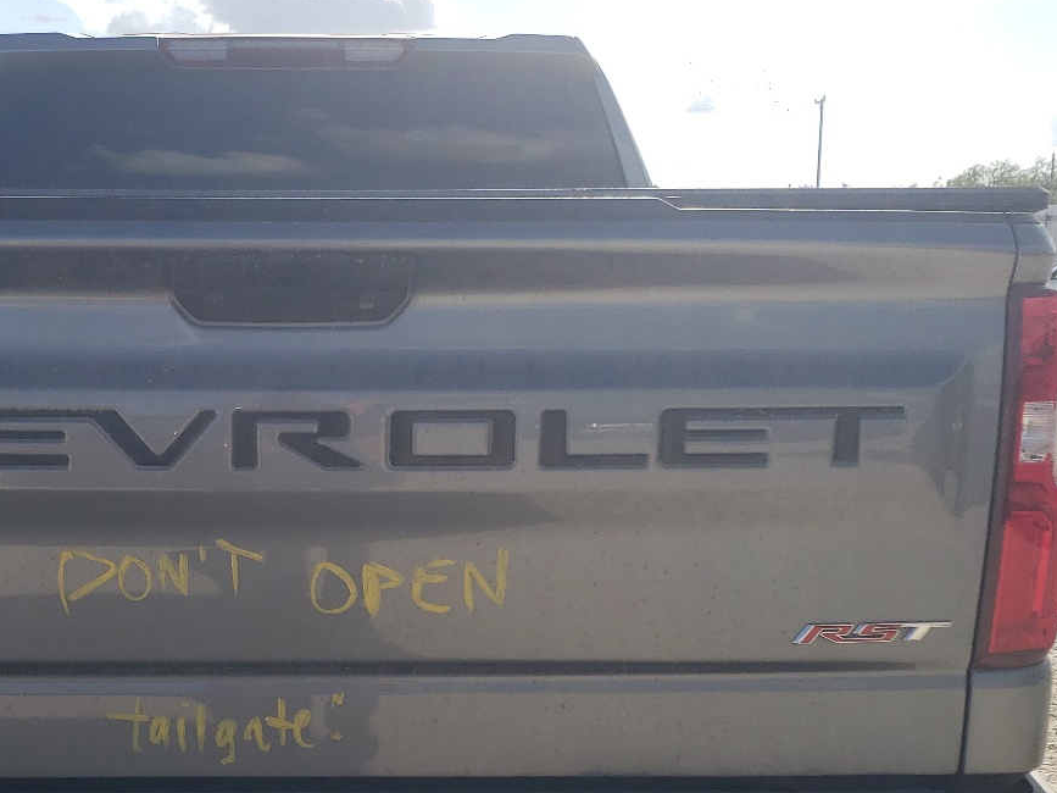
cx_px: 311
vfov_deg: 29.8
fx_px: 1465
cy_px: 599
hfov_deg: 39.0
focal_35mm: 48
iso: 50
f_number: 1.5
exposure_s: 1/3333
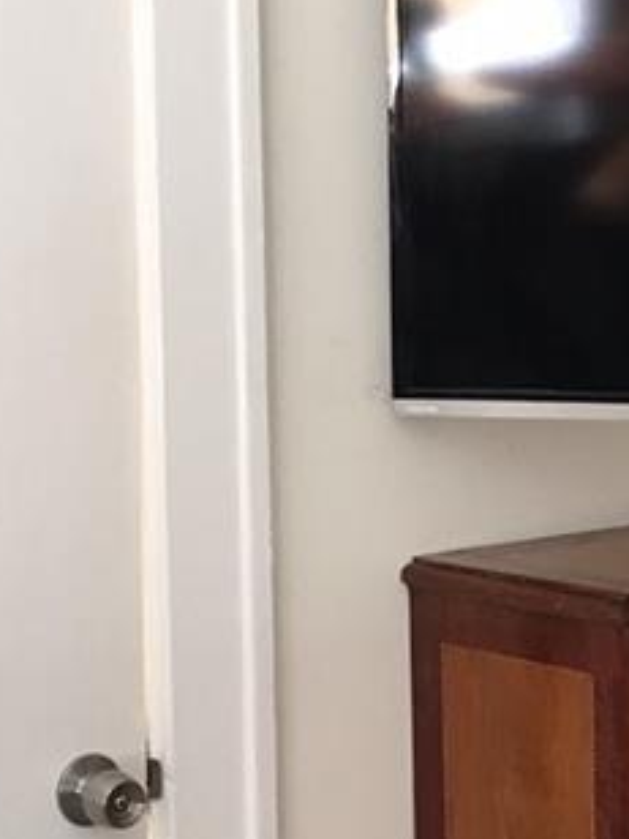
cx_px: 531
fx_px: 2738
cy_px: 444
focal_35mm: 113
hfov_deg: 13.0
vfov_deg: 17.4
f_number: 2.2
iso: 50
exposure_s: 1/30
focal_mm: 4.15
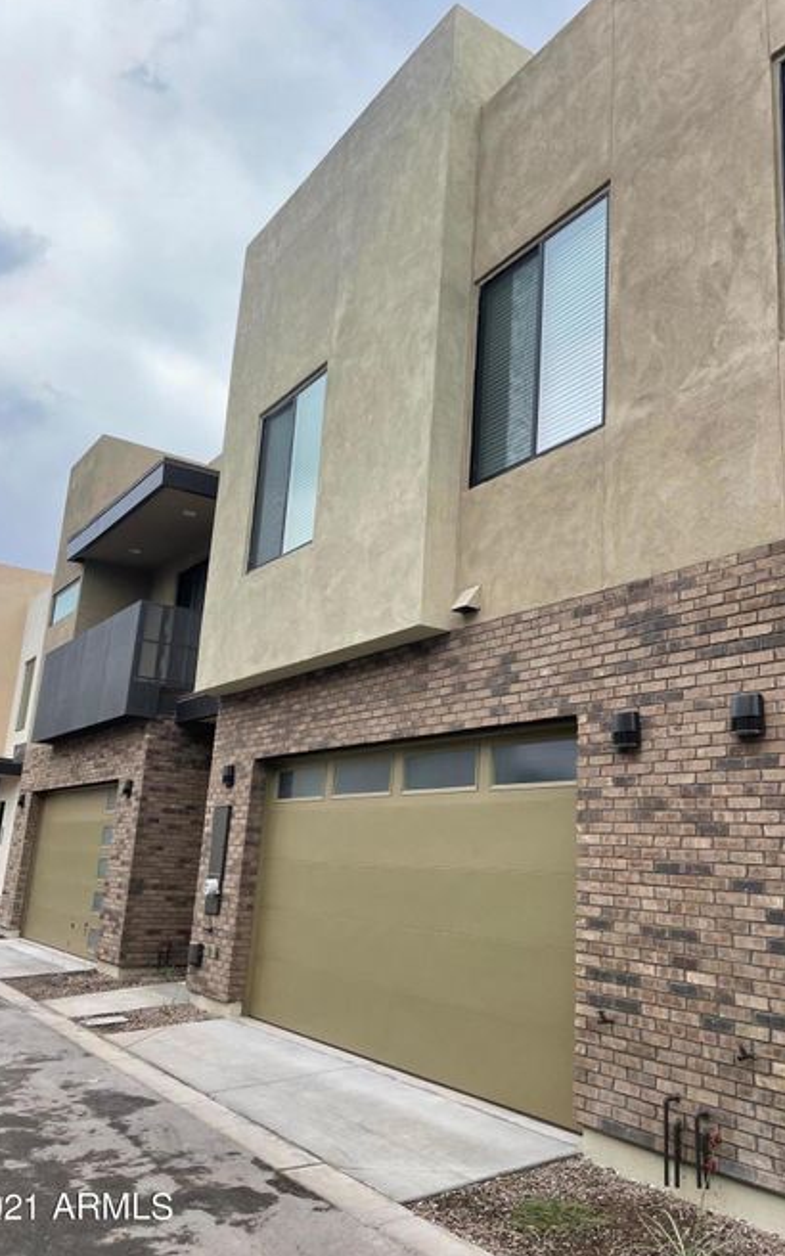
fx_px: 958
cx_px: 438
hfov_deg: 44.5
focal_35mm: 28
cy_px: 625
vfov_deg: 66.5
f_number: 1.6
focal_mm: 4.2
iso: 32
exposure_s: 1/2053
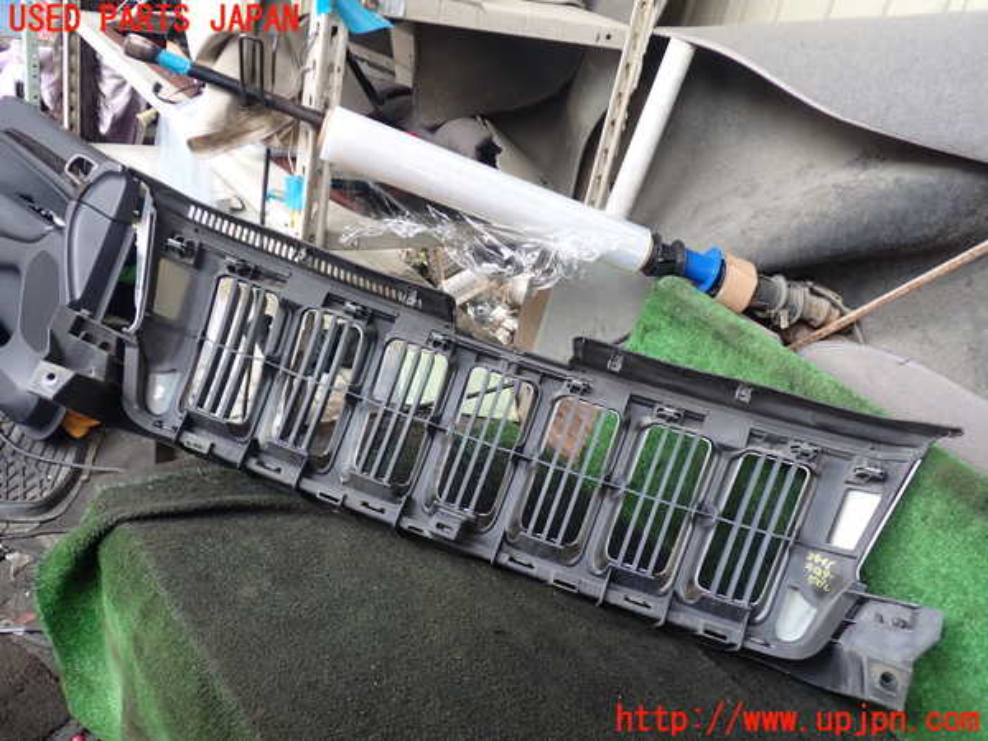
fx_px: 856
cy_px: 370
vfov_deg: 46.8
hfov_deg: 60.0
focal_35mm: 30
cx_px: 494
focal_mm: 5.4
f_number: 2.3
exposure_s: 1/60
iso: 100
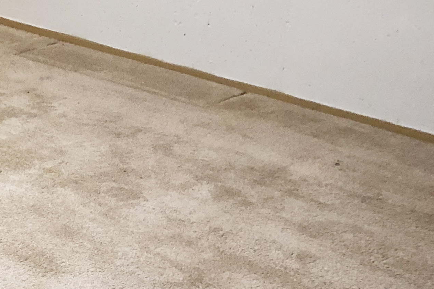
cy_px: 19
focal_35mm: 93
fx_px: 1121
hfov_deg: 19.1
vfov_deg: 14.5
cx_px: -227
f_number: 1.8
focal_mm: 3.99
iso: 100
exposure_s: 1/9
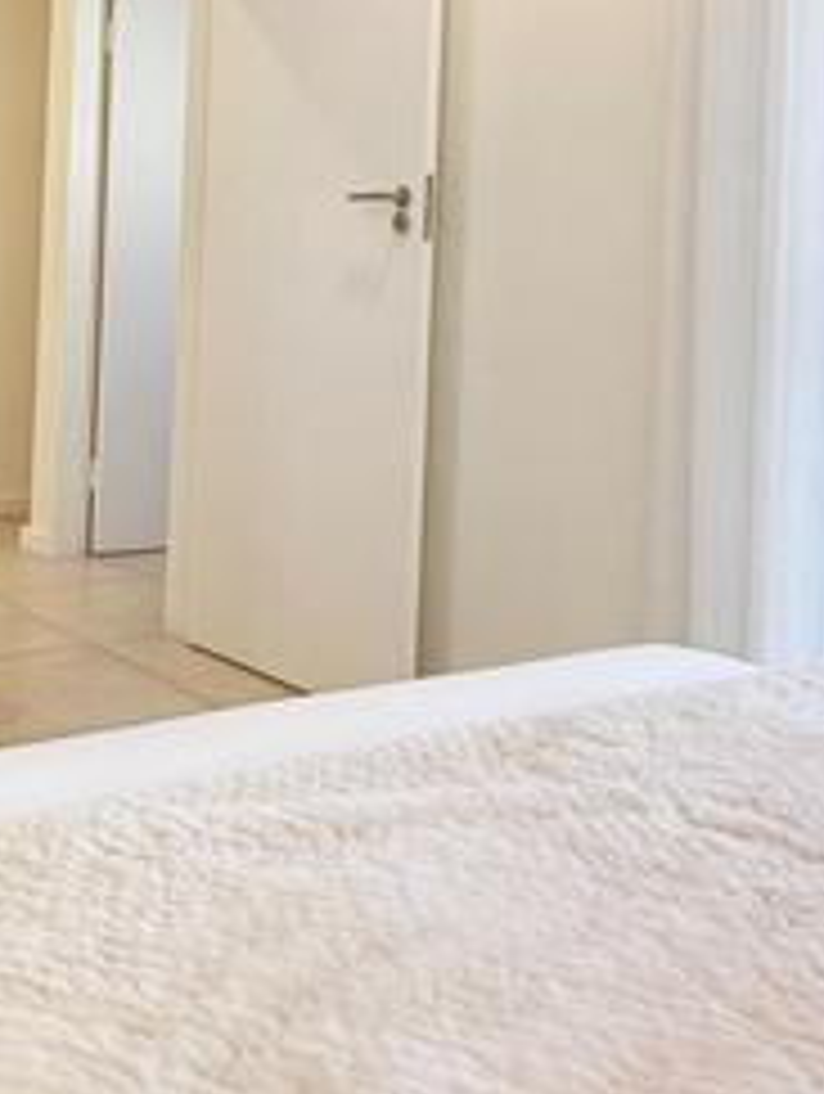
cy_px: 248
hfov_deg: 30.0
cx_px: 50
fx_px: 1456
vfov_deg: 39.8
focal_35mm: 46
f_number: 2.2
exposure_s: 1/99
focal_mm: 2.22
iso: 80
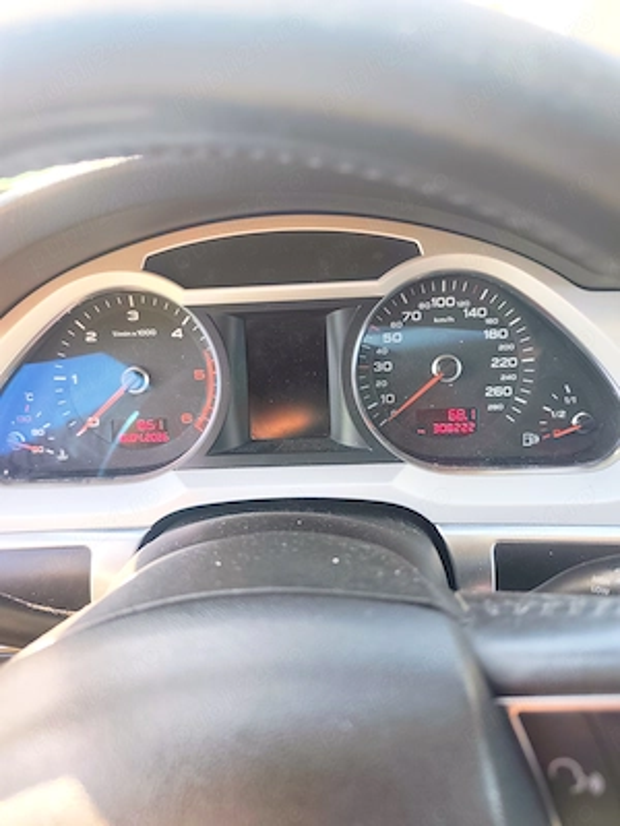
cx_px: 310
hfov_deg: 58.9
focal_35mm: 23
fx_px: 549
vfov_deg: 73.9
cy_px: 413
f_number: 1.65
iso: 80
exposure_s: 1/100
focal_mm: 6.19
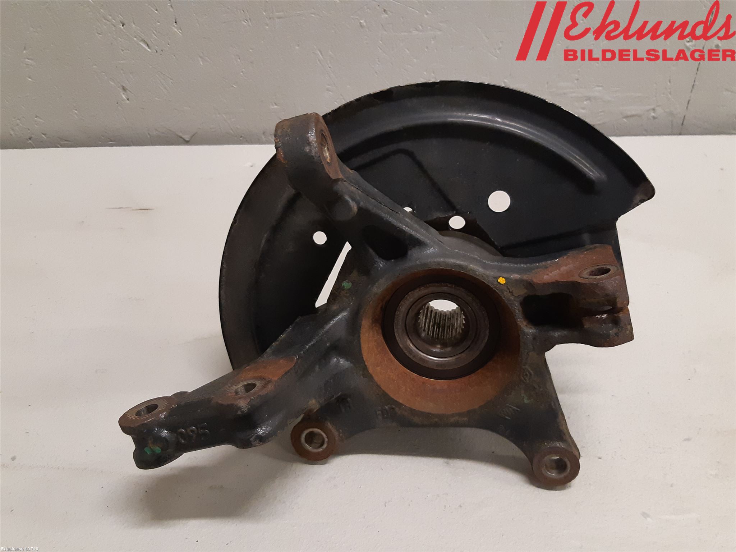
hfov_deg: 67.3
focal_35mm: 26
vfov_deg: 53.1
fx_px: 553
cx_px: 368
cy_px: 276
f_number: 1.7
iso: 250
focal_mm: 3.93
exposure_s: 1/50
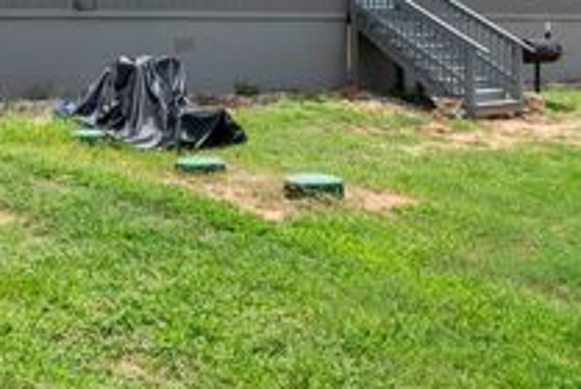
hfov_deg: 34.9
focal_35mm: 55
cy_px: 28
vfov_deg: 23.9
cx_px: 106
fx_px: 889
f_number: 11
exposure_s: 1/160
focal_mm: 23
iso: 160
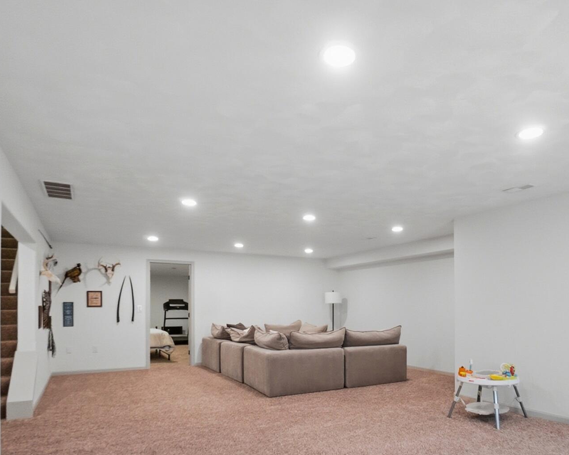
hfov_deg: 73.8
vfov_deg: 62.1
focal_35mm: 22
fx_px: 370
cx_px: 354
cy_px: 288
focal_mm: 10
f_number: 5.6
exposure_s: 1/125
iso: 125
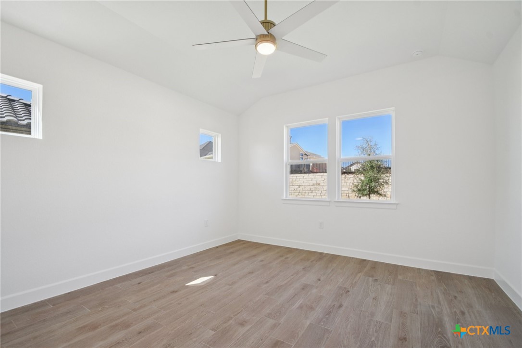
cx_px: 261
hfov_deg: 100.4
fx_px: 217
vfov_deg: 77.3
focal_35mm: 15
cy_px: 174
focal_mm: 10
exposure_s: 1/40
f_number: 8
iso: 400
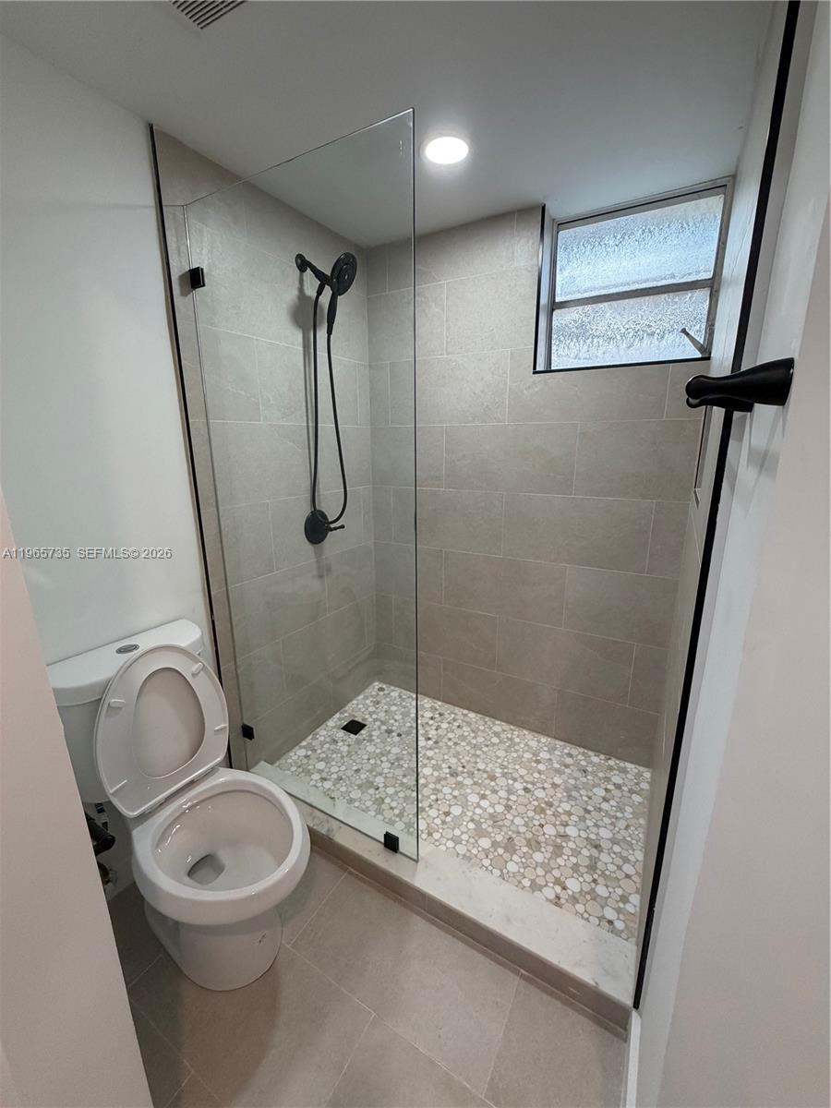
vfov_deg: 102.1
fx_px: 448
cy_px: 554
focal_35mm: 14
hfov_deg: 85.7
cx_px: 416
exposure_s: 1/120
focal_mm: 2.22
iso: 250
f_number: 2.2
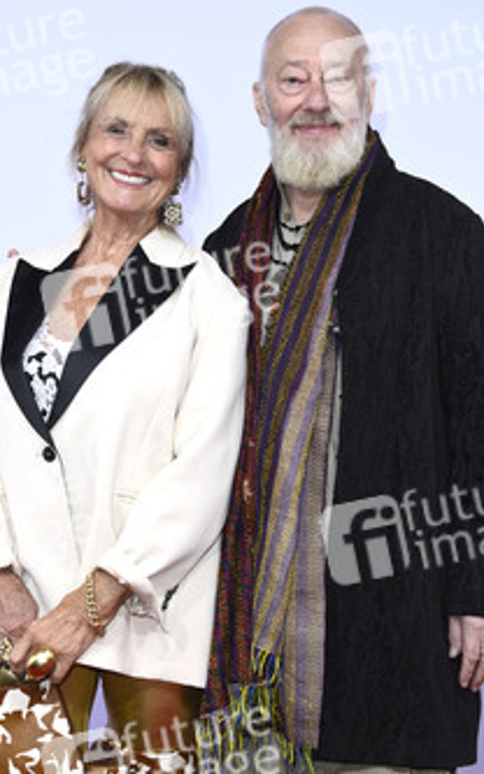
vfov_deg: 29.0
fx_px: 1499
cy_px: 414
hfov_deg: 18.3
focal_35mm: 71
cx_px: 228
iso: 800
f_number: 5.6
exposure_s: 1/200
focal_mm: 58
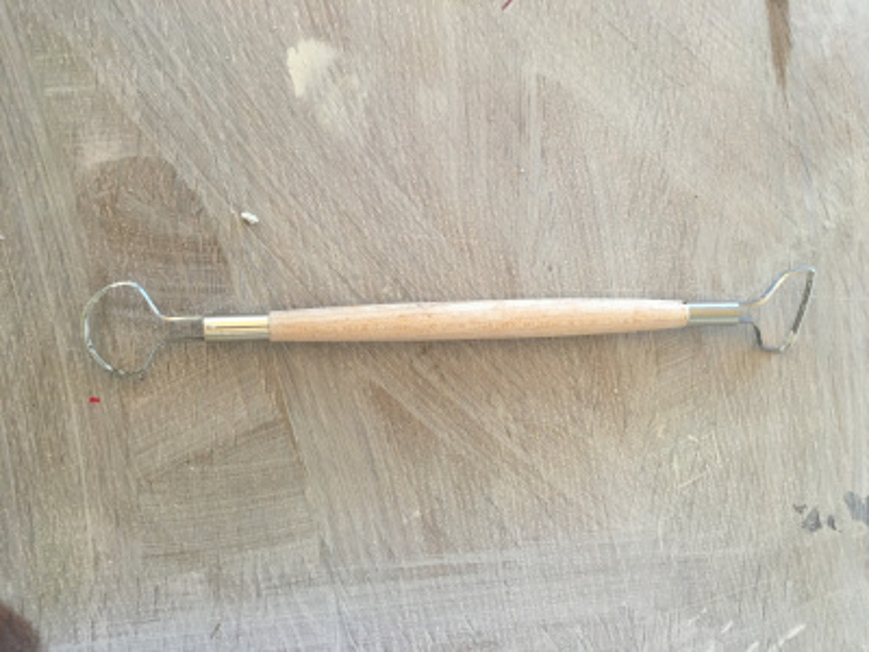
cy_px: 326
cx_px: 434
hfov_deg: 61.7
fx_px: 728
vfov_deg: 48.2
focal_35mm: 29
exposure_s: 1/33
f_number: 2.2
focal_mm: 4.15
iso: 160
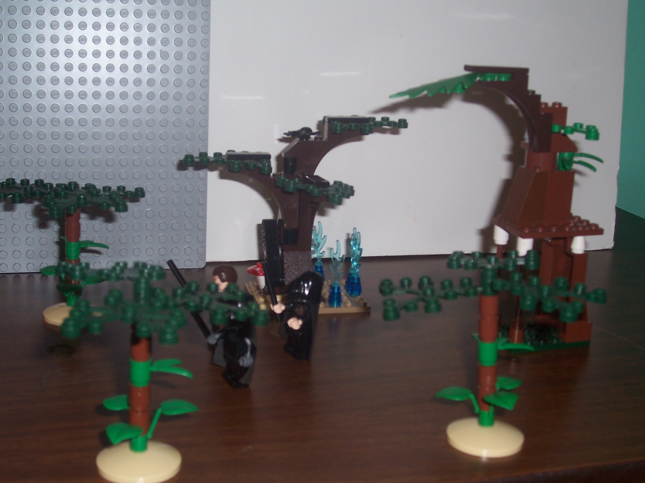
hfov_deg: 36.2
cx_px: 322
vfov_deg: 27.5
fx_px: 988
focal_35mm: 53
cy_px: 242
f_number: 3.4
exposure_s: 1/60
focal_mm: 8.6
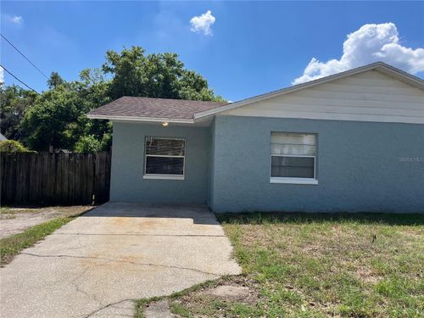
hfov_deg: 67.3
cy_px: 159
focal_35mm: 26
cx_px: 212
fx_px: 318
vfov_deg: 53.1
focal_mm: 5.1
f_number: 1.6
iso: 50
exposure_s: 1/4016
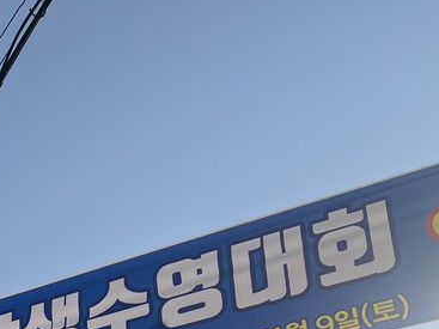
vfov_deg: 19.9
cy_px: 427
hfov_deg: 27.0
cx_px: 0
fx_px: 862
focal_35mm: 68
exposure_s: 1/11364
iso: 50
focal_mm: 5.7
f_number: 1.5
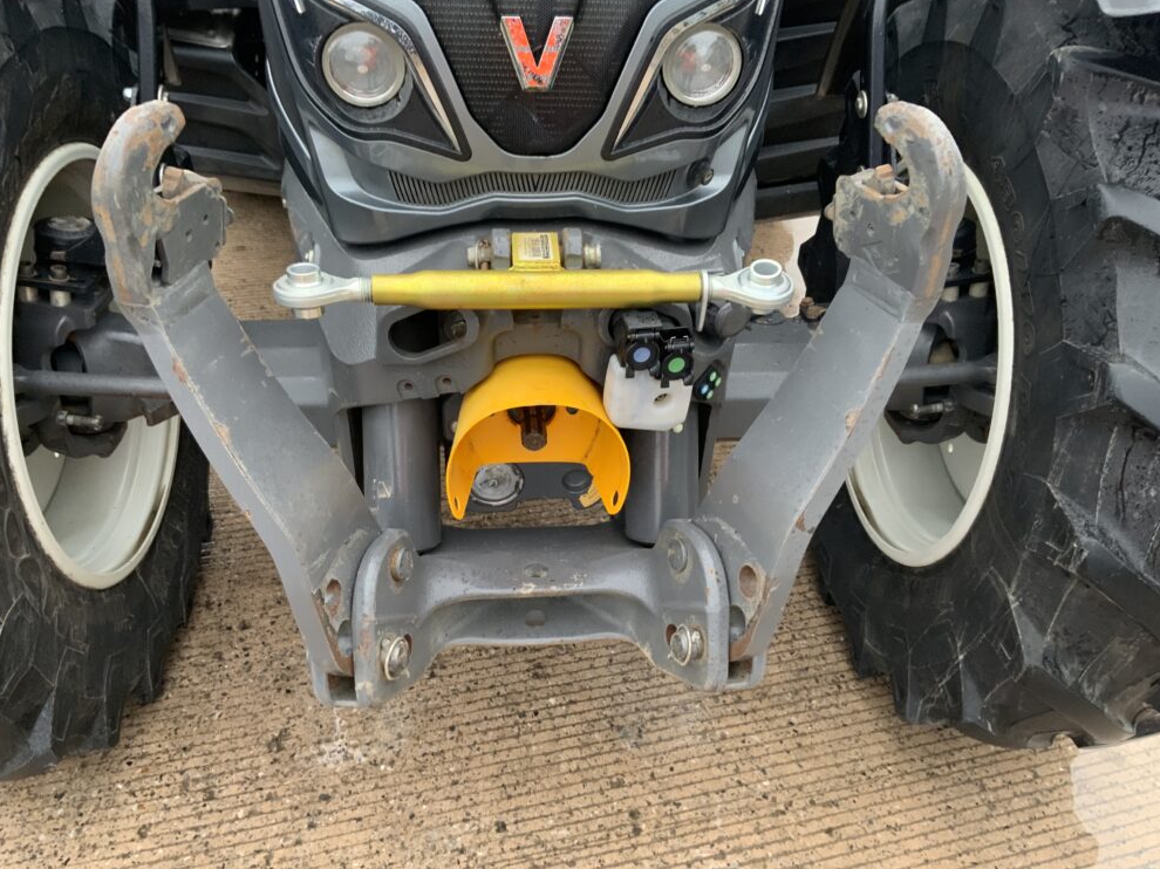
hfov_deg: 60.0
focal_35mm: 30
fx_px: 1005
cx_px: 564
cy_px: 437
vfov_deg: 46.8
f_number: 1.8
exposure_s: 1/60
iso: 80
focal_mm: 3
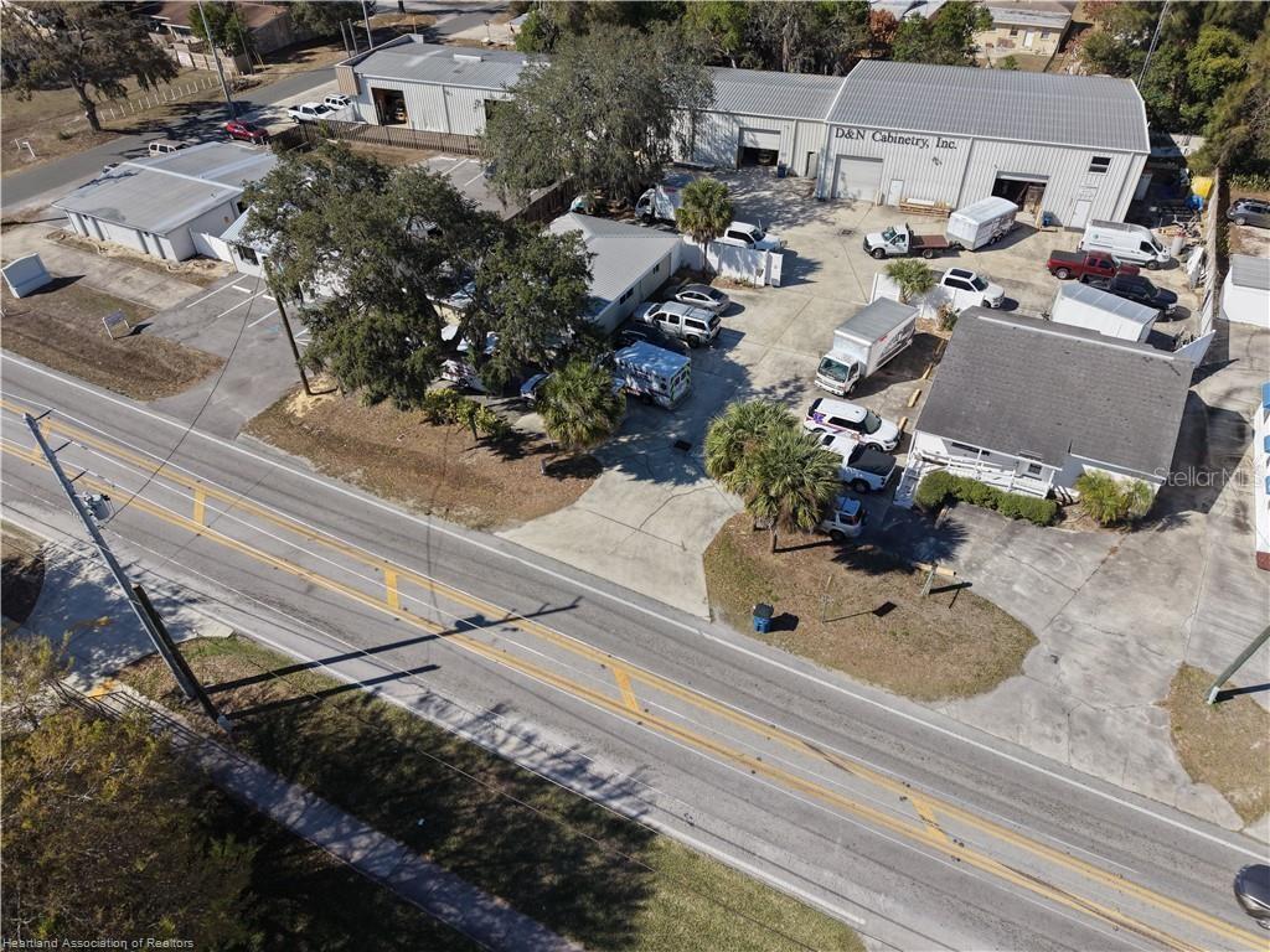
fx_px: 881
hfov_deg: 71.6
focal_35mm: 24
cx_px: 635
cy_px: 476
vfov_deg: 56.8
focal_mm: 8.67
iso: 240
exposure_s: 1/180
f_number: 1.8
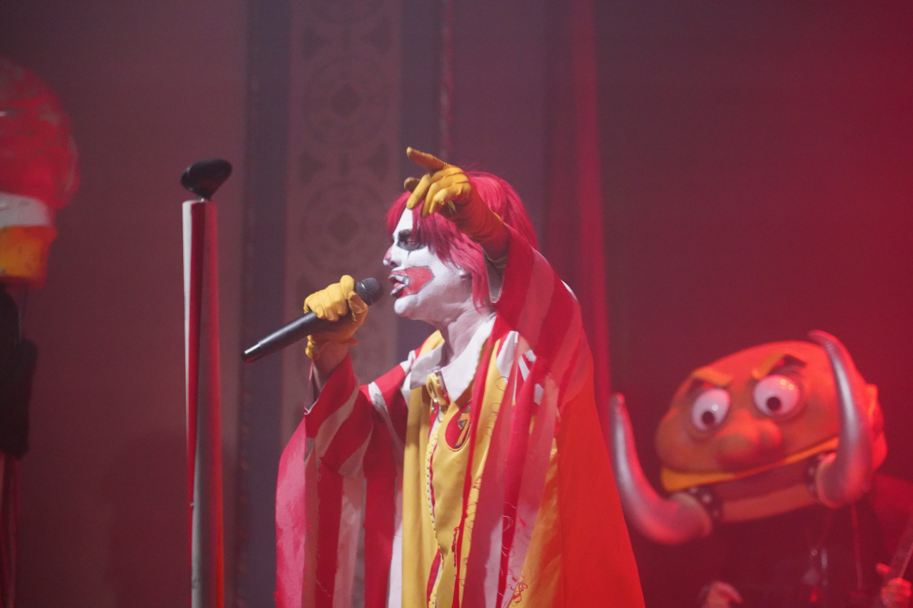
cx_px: 456
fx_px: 2663
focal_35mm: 105
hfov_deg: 19.5
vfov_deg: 13.0
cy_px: 304
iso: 12800
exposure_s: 1/160
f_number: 4
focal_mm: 105
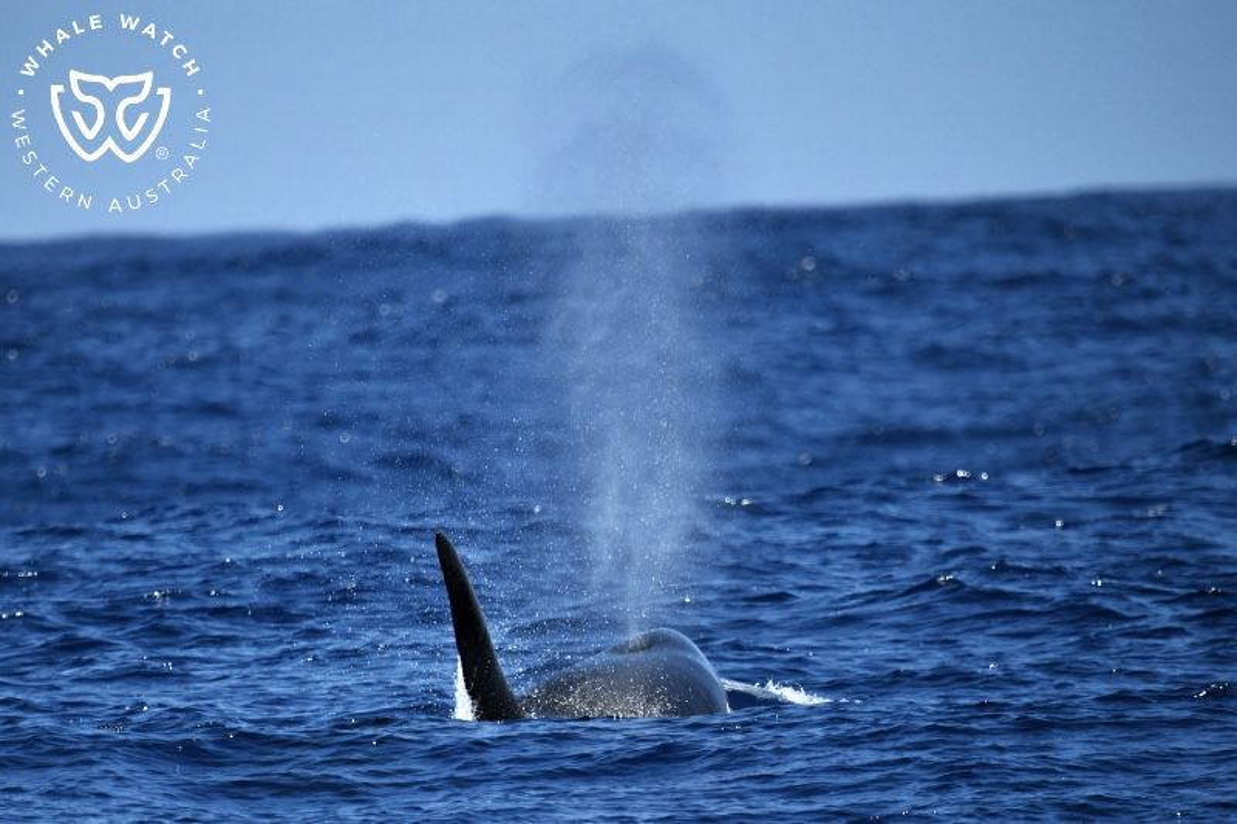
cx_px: 618
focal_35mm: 600
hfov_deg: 3.4
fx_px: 20611
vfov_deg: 2.3
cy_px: 412
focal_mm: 600
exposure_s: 1/8000
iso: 1250
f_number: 6.3
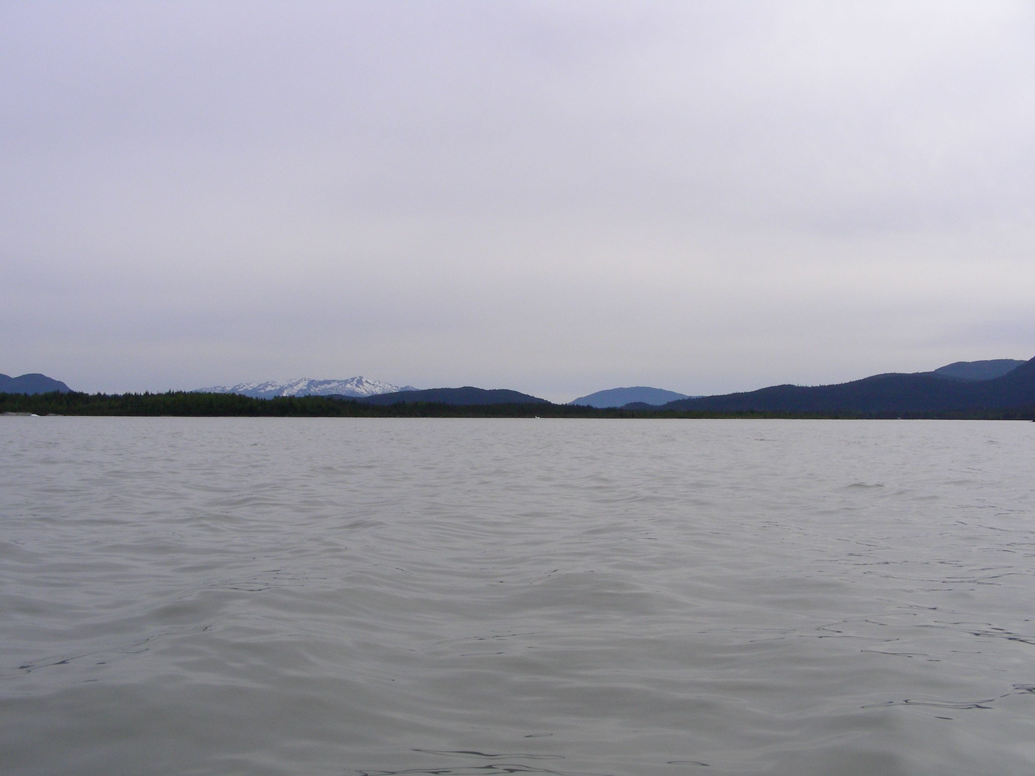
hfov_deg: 49.0
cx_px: 518
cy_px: 388
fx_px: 1136
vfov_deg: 37.7
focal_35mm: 38
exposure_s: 1/643
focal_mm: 6.3
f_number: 5.6
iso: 50
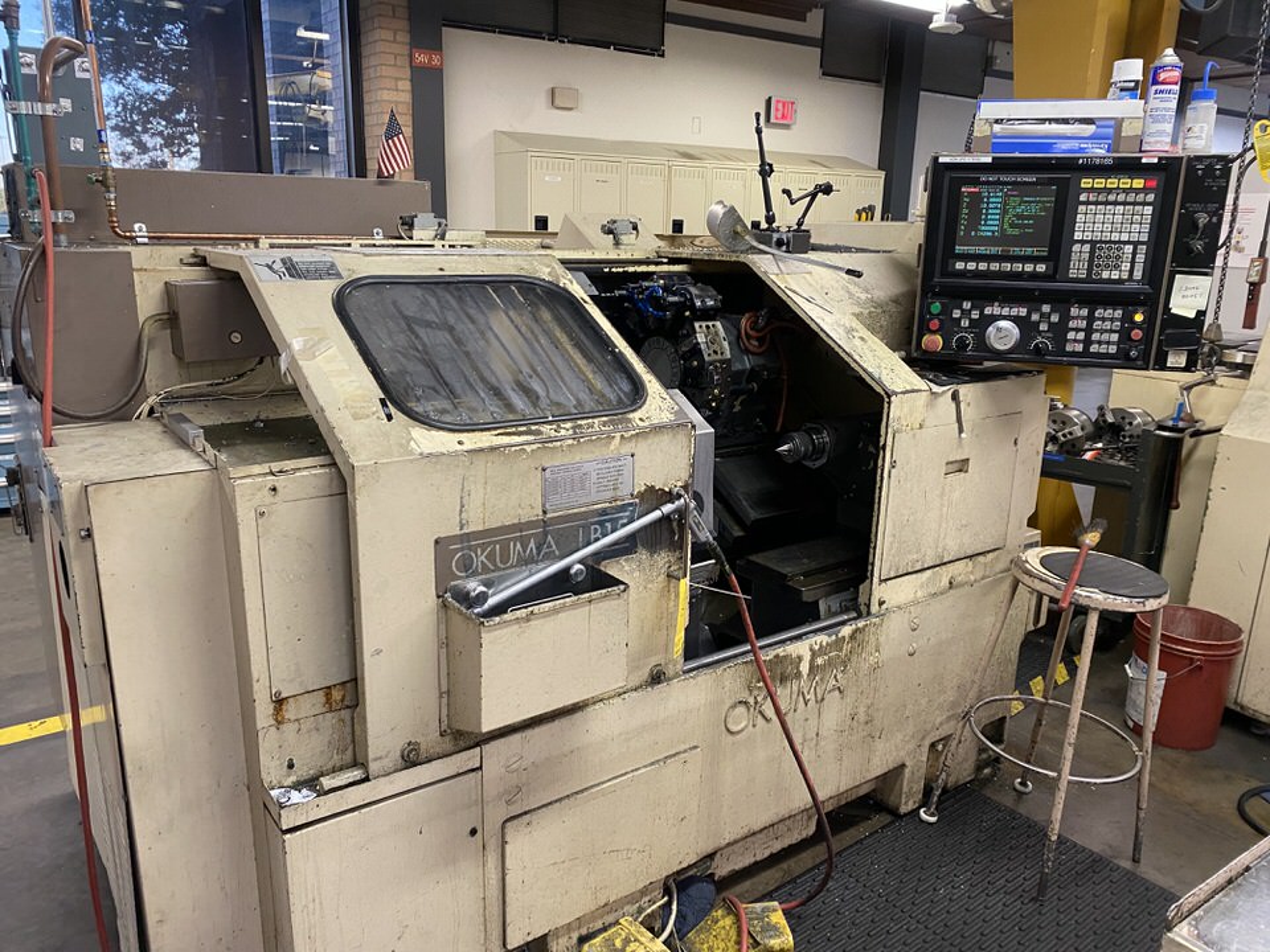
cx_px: 635
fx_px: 954
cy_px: 476
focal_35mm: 26
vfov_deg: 53.1
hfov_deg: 67.3
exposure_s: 1/60
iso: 250
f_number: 1.8
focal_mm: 4.25
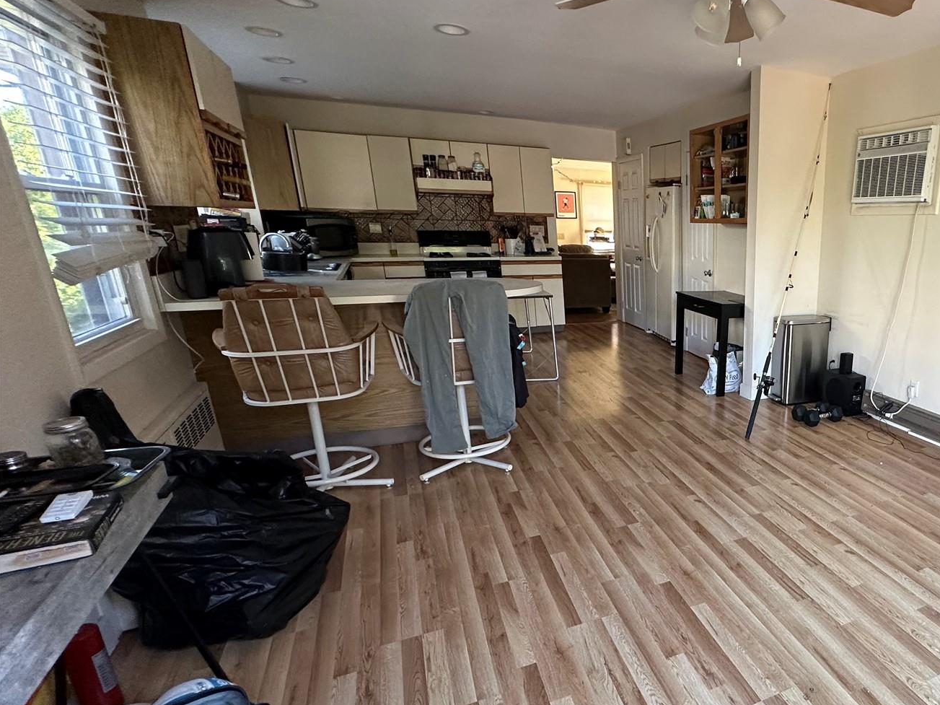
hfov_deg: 69.8
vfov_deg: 60.8
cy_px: 408
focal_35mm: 22
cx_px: 736
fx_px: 597
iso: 250
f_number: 2.2
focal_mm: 2.22
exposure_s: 1/99
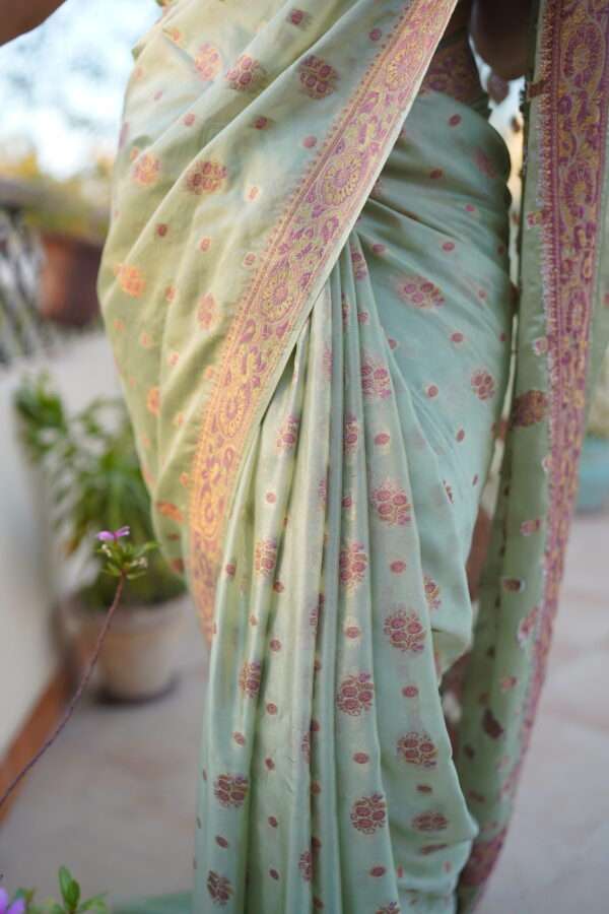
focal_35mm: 35
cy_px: 457
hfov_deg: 37.9
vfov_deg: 54.4
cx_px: 304
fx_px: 888
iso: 1250
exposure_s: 1/1600
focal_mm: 35
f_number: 2
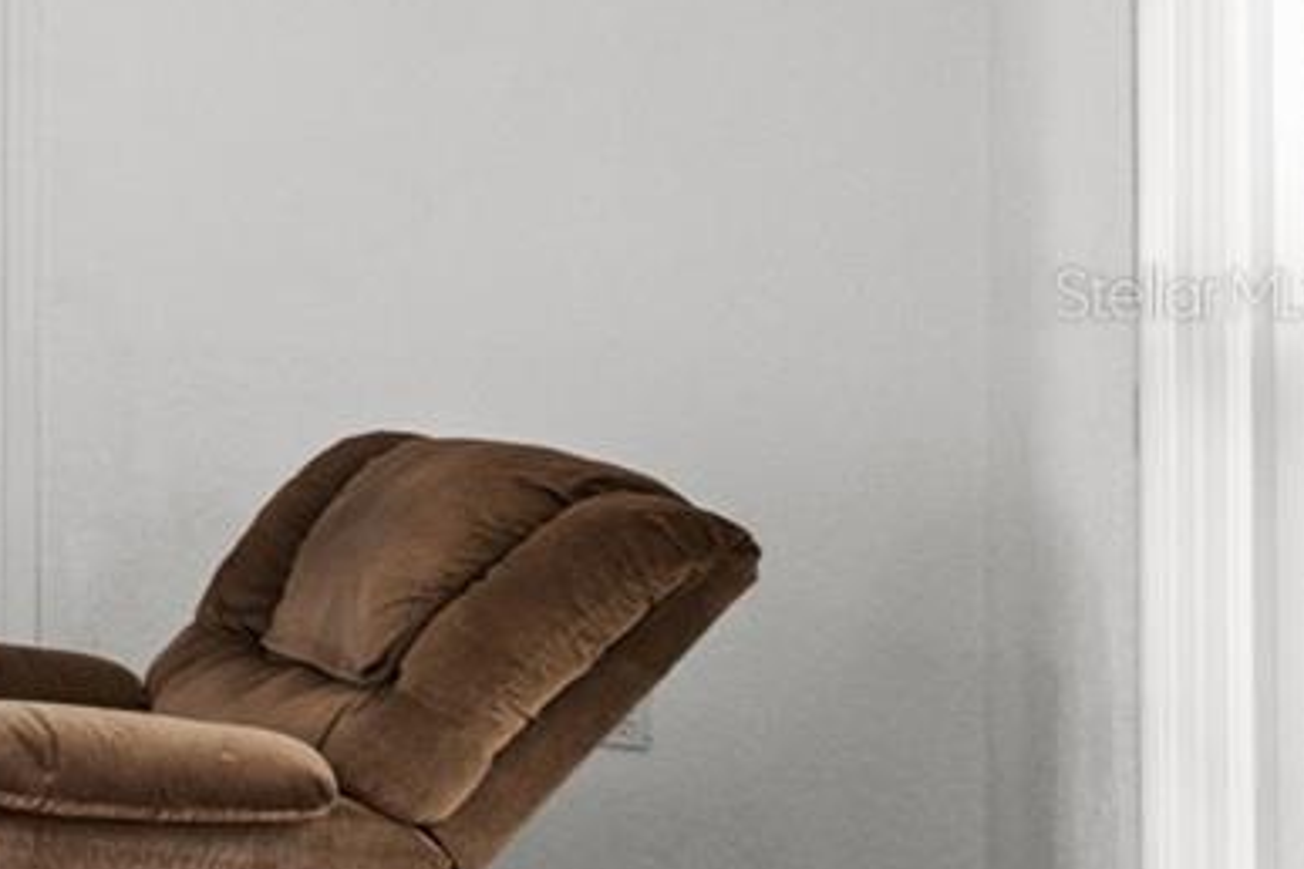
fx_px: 2246
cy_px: 293
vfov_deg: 21.8
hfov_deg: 18.8
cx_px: -1341
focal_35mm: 62
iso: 640
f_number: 7.1
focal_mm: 10
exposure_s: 1/6
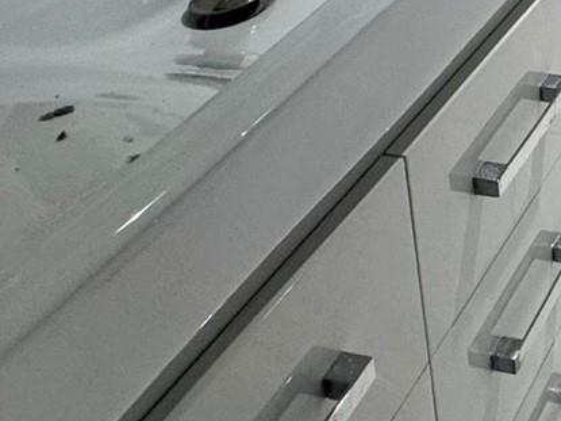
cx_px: 854
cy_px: -326
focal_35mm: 54
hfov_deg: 25.8
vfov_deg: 20.0
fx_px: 875
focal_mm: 2.22
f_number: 2.2
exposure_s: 1/120
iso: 125
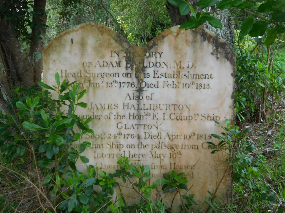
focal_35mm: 43
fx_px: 354
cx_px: 142
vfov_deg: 33.6
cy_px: 106
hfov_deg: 43.9
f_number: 4.2
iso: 80
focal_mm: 7.7
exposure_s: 1/60
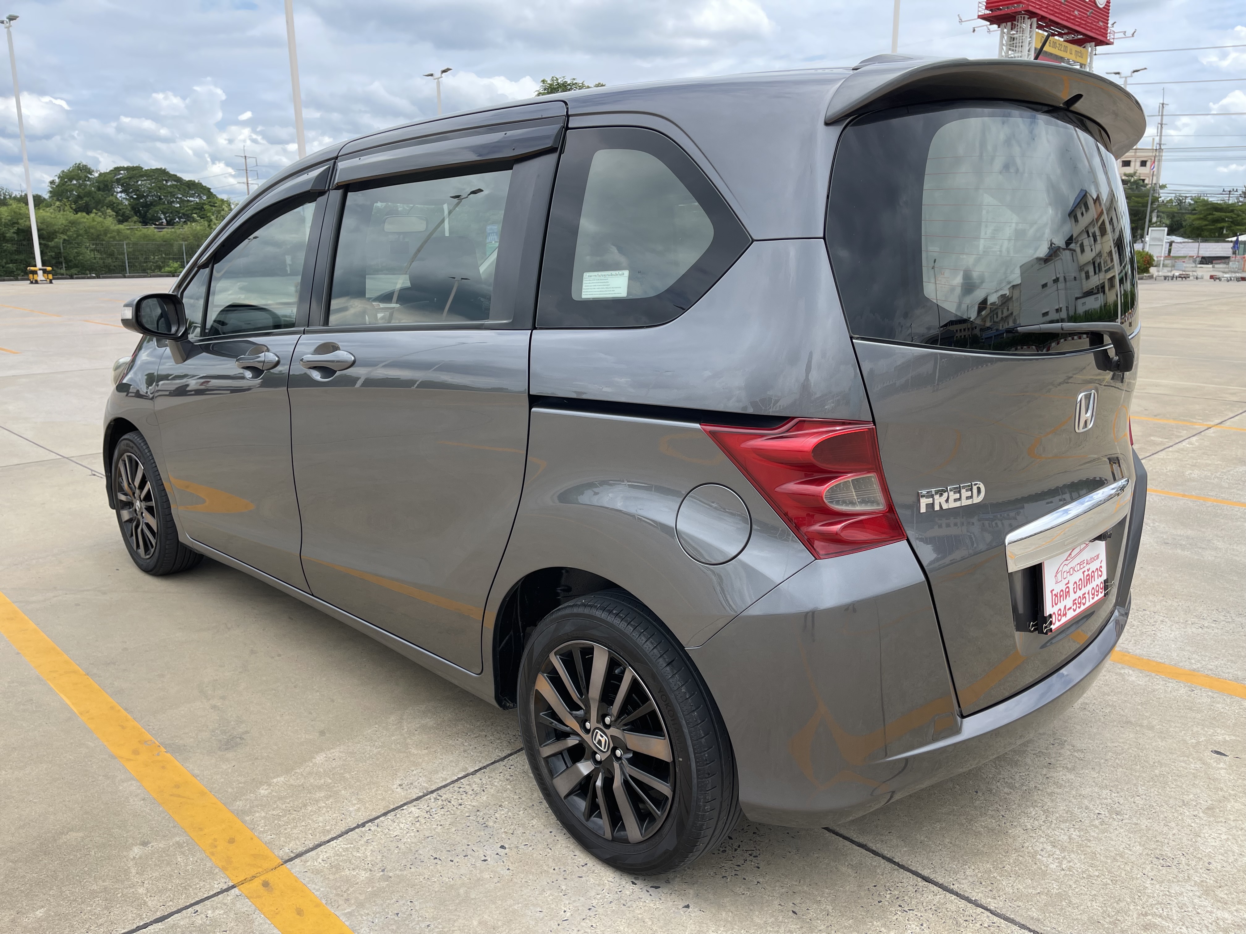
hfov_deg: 69.4
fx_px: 900
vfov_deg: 54.9
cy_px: 467
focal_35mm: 25
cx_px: 623
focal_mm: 5.1
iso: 32
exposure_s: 1/2049
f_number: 1.6
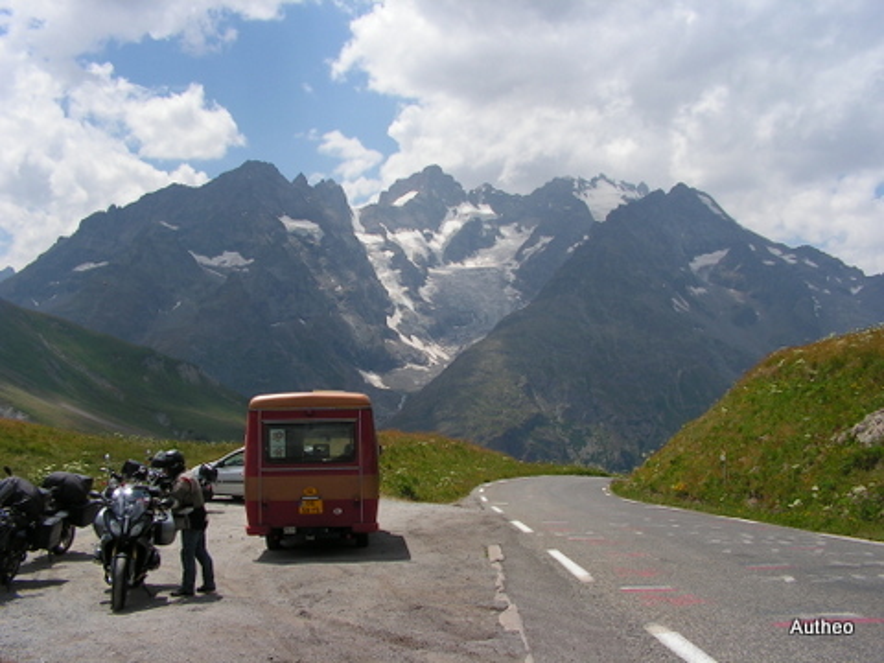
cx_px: 442
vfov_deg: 39.7
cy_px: 332
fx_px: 919
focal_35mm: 36
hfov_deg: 51.4
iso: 64
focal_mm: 6
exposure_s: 1/1000
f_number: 4.8
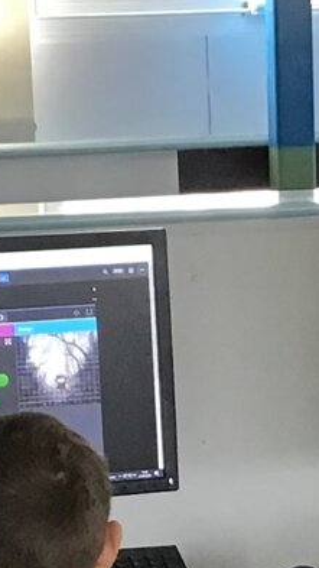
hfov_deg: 6.9
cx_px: 348
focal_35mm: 176
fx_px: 2647
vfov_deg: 12.0
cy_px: 619
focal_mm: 3.3
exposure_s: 1/33
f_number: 2.4
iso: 64
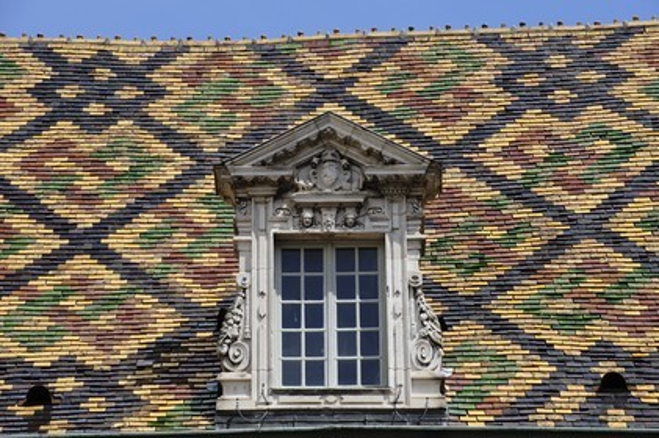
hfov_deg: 12.8
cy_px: 219
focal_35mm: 160
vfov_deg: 8.6
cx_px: 330
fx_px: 2927
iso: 200
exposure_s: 1/320
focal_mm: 160
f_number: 10
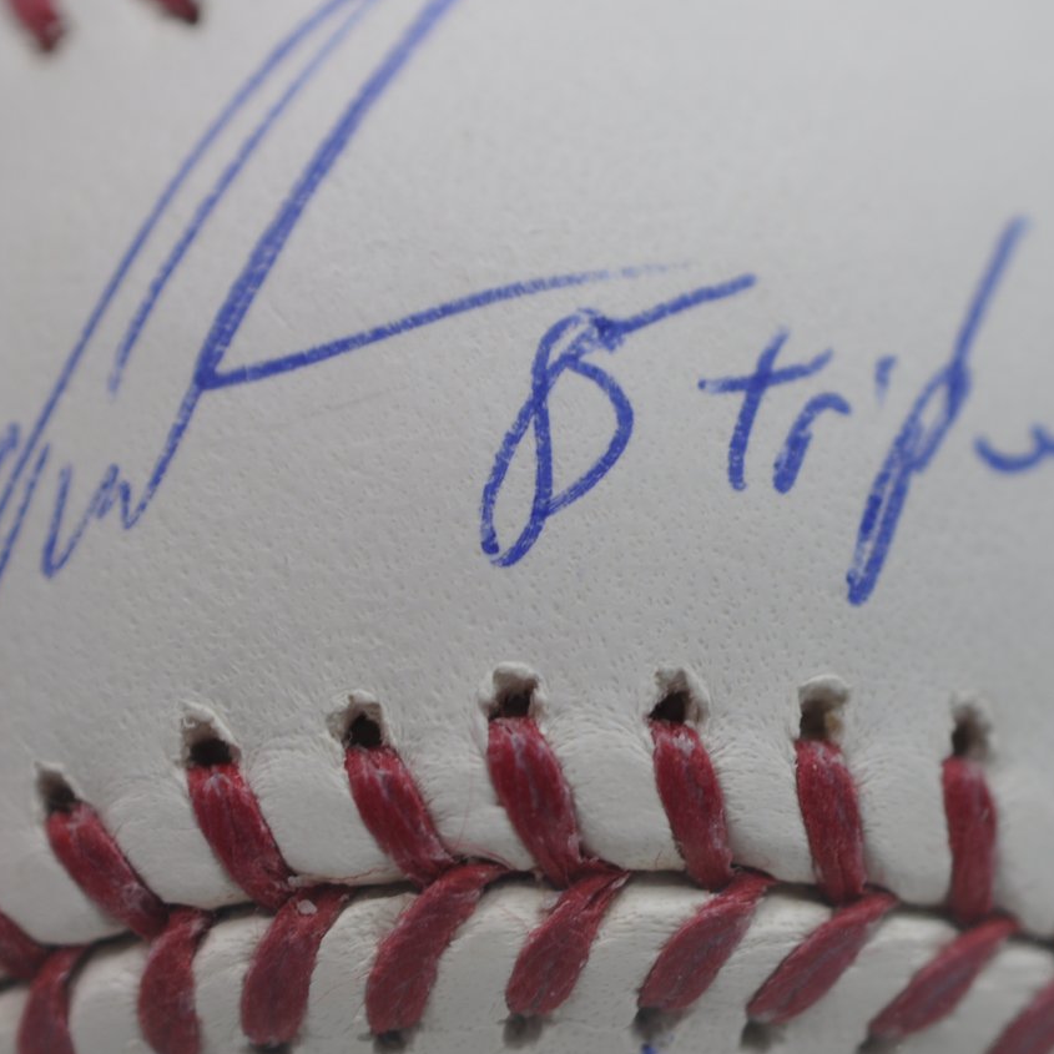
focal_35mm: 103
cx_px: 617
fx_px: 3548
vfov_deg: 16.9
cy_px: 498
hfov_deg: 16.9
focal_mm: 40
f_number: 3.5
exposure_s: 1/50
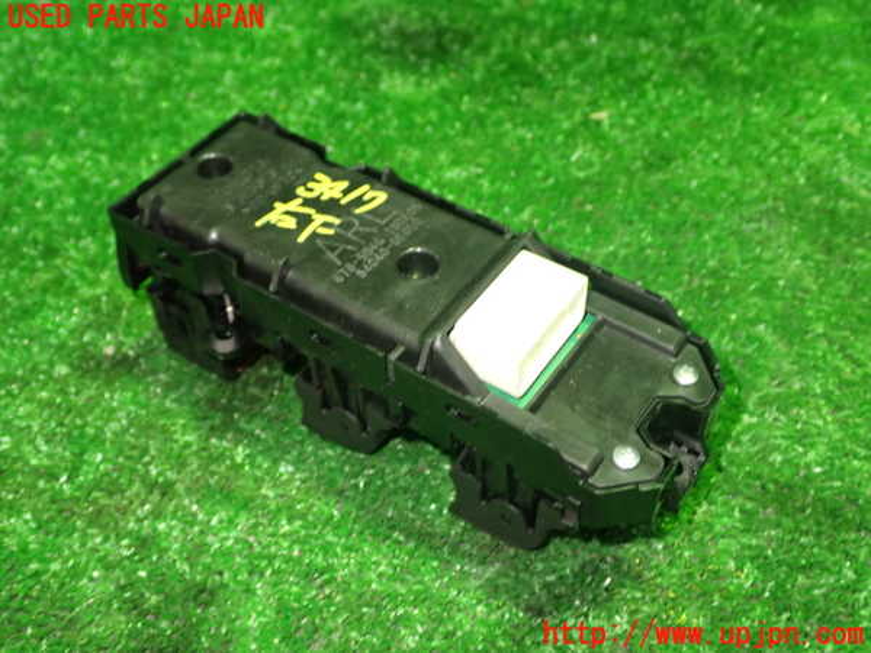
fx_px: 1032
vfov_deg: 35.1
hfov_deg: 45.8
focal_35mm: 41
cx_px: 436
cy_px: 326
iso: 800
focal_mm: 7.31
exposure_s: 1/20
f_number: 2.8
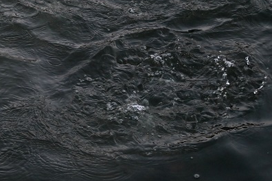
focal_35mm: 168
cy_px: 86
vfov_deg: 8.2
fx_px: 1269
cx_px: -52
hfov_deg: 12.0
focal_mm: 70
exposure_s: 1/200
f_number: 4.5
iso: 3200
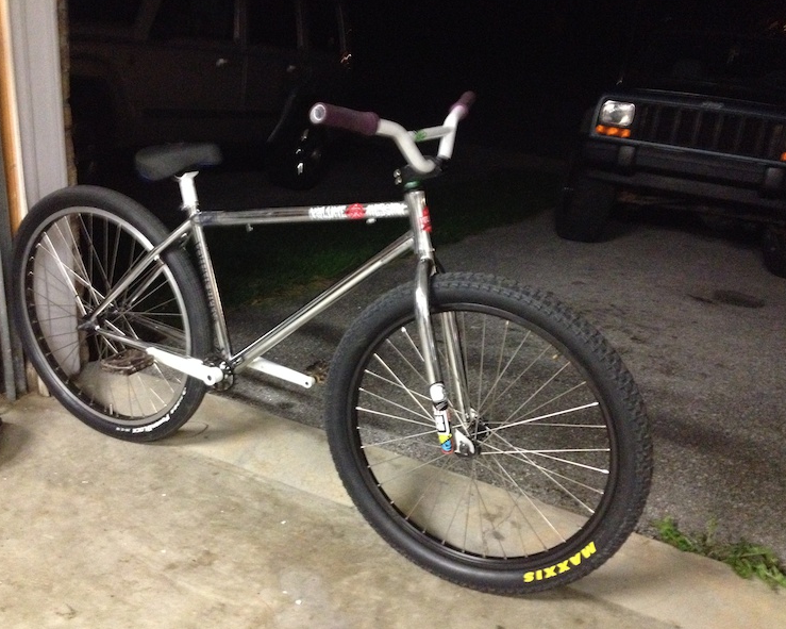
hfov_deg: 49.1
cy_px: 314
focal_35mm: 37
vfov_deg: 40.1
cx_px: 368
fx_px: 861
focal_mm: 4.28
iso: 800
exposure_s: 1/15
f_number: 2.4
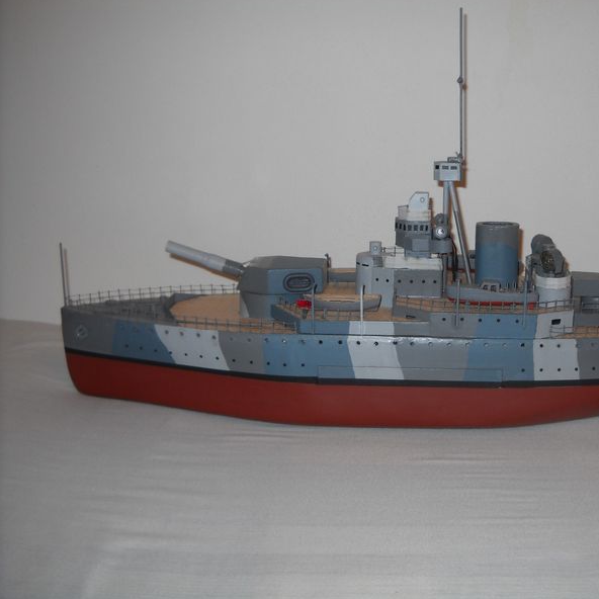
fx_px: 959
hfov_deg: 34.3
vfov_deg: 34.7
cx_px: 404
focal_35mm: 49
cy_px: 297
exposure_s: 1/30
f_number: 3.1
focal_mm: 6.72
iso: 64
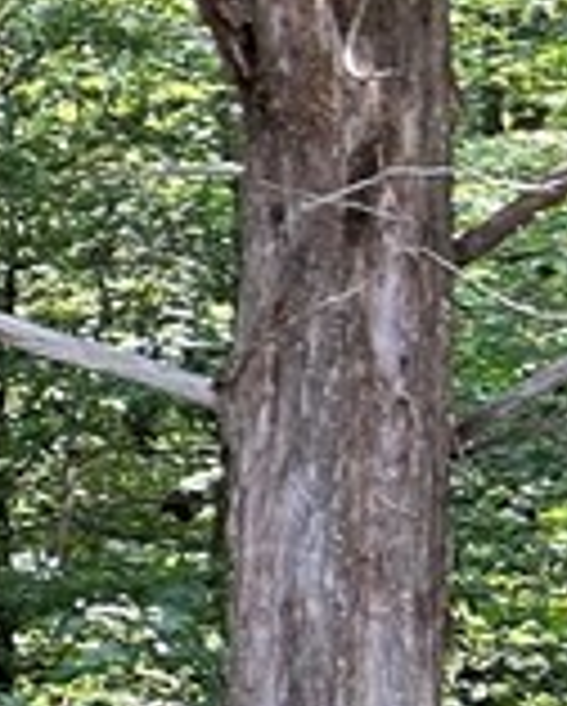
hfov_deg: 7.0
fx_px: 3454
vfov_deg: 11.7
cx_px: -1728
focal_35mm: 165
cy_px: 346
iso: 64
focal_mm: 5.7
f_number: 1.5
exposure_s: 1/141
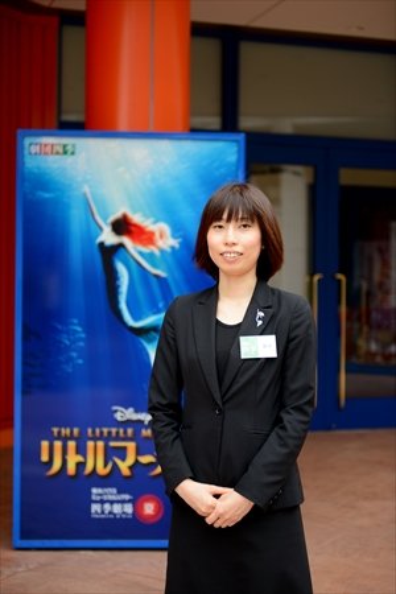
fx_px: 1023
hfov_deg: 21.9
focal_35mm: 62
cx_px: 198
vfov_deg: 32.4
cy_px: 297
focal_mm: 62
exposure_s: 1/250
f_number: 2.8
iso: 400
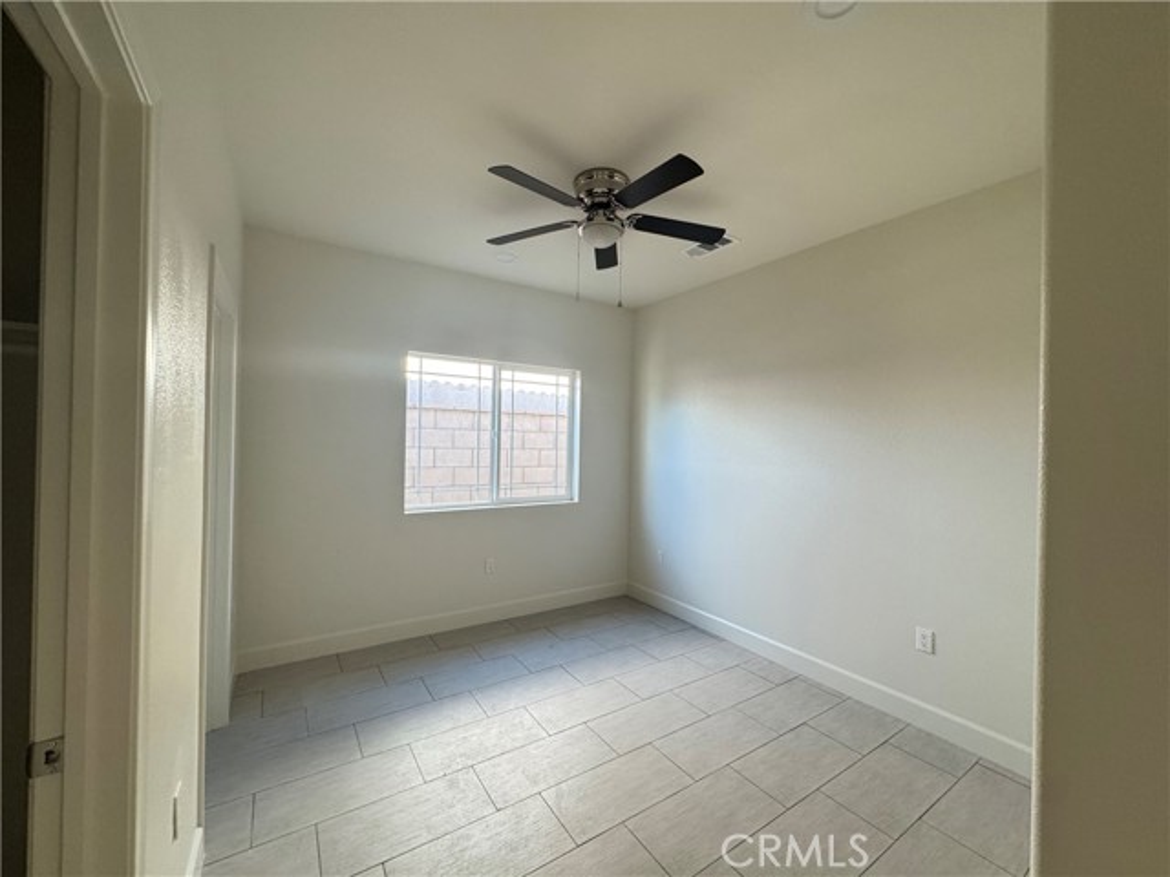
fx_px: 473
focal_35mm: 14
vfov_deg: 85.7
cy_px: 438
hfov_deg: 102.1
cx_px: 585
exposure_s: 1/99
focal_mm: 2.22
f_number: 2.2
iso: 250
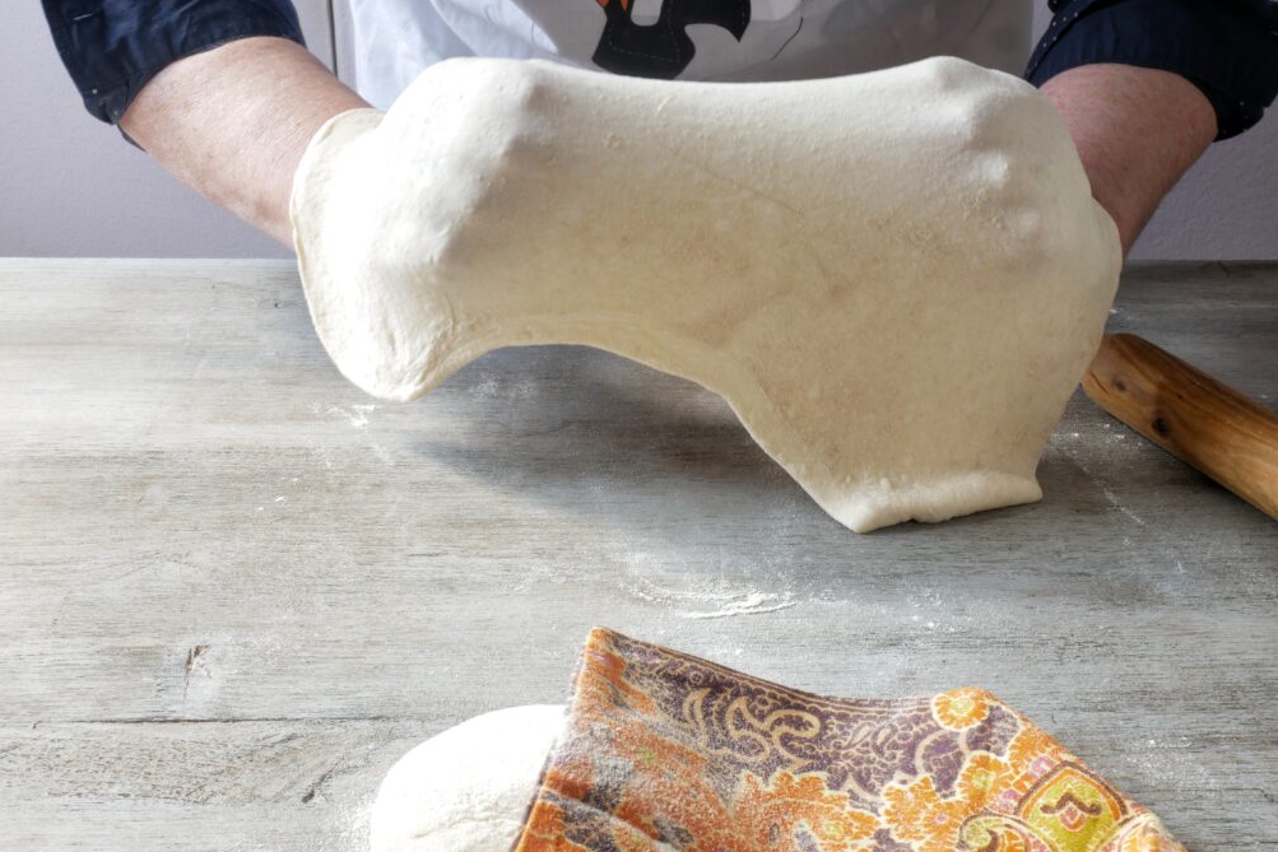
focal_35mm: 51
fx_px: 1811
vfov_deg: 26.5
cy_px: 443
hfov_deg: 38.9
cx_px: 641
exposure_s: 1/8
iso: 200
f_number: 14
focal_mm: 24
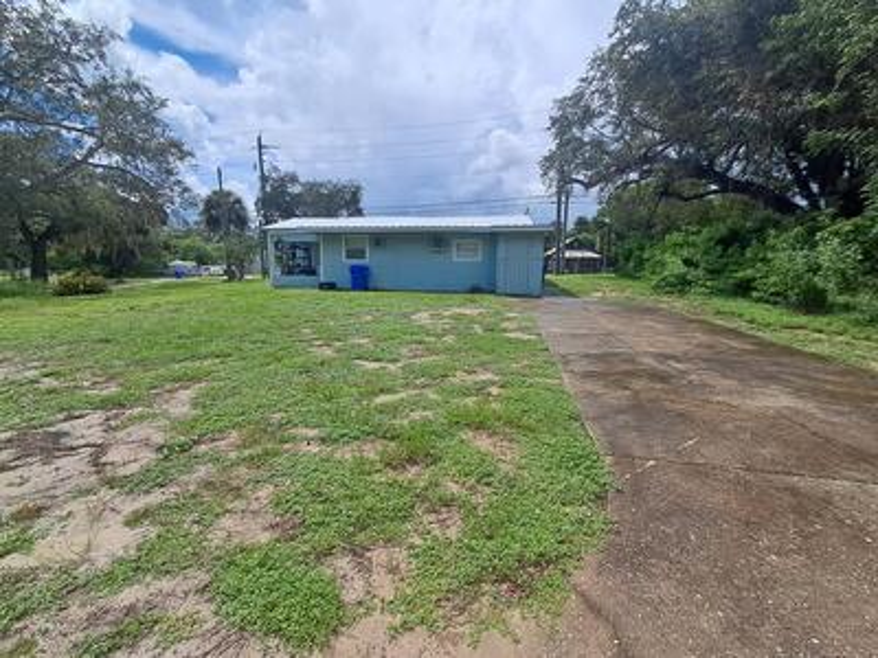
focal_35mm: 16
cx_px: 439
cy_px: 329
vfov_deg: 78.1
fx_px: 406
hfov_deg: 94.5
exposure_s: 1/3012
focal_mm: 1.64
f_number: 2.2
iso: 40
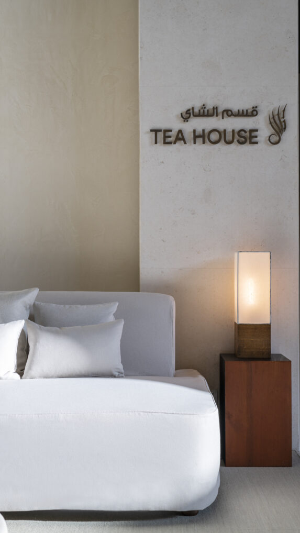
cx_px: 155
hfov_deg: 22.6
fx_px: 749
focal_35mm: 53
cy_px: 269
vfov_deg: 39.2
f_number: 5.6
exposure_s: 1/80
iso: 100
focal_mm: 50
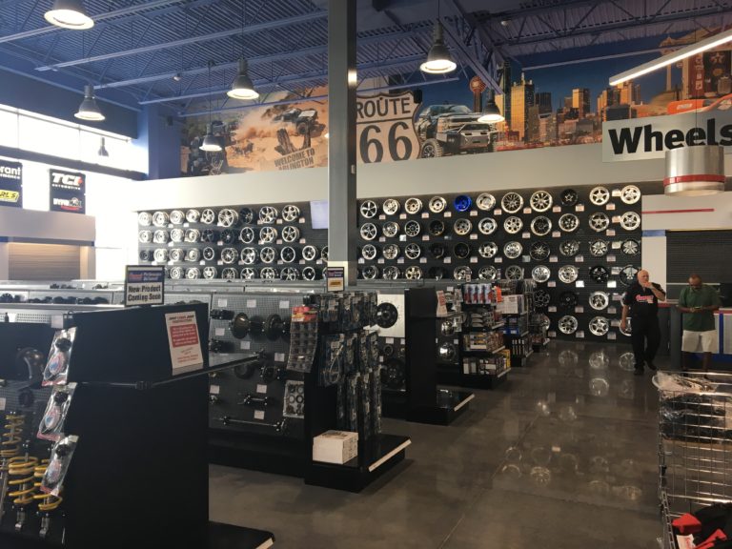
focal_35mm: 29
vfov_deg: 48.2
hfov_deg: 61.7
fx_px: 613
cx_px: 366
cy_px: 274
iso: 25
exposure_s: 1/40
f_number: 2.2
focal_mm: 4.15
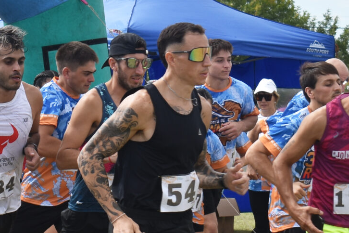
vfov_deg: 6.8
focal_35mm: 201
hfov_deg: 10.2
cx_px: 141
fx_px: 1948
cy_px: 111
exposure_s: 1/640
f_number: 5.6
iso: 100
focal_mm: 38
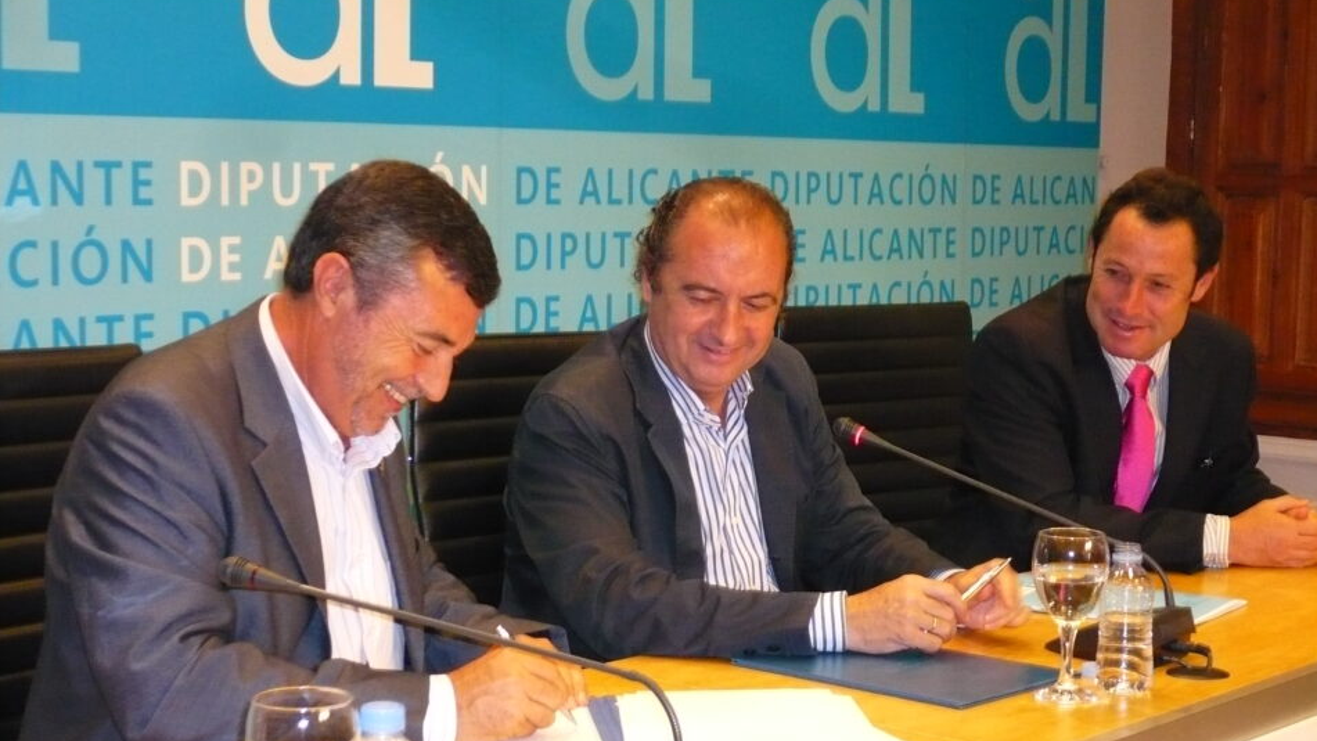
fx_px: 2305
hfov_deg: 31.9
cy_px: 490
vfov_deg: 18.2
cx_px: 663
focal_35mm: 66
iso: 400
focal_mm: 9.9
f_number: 3.7
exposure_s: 1/30
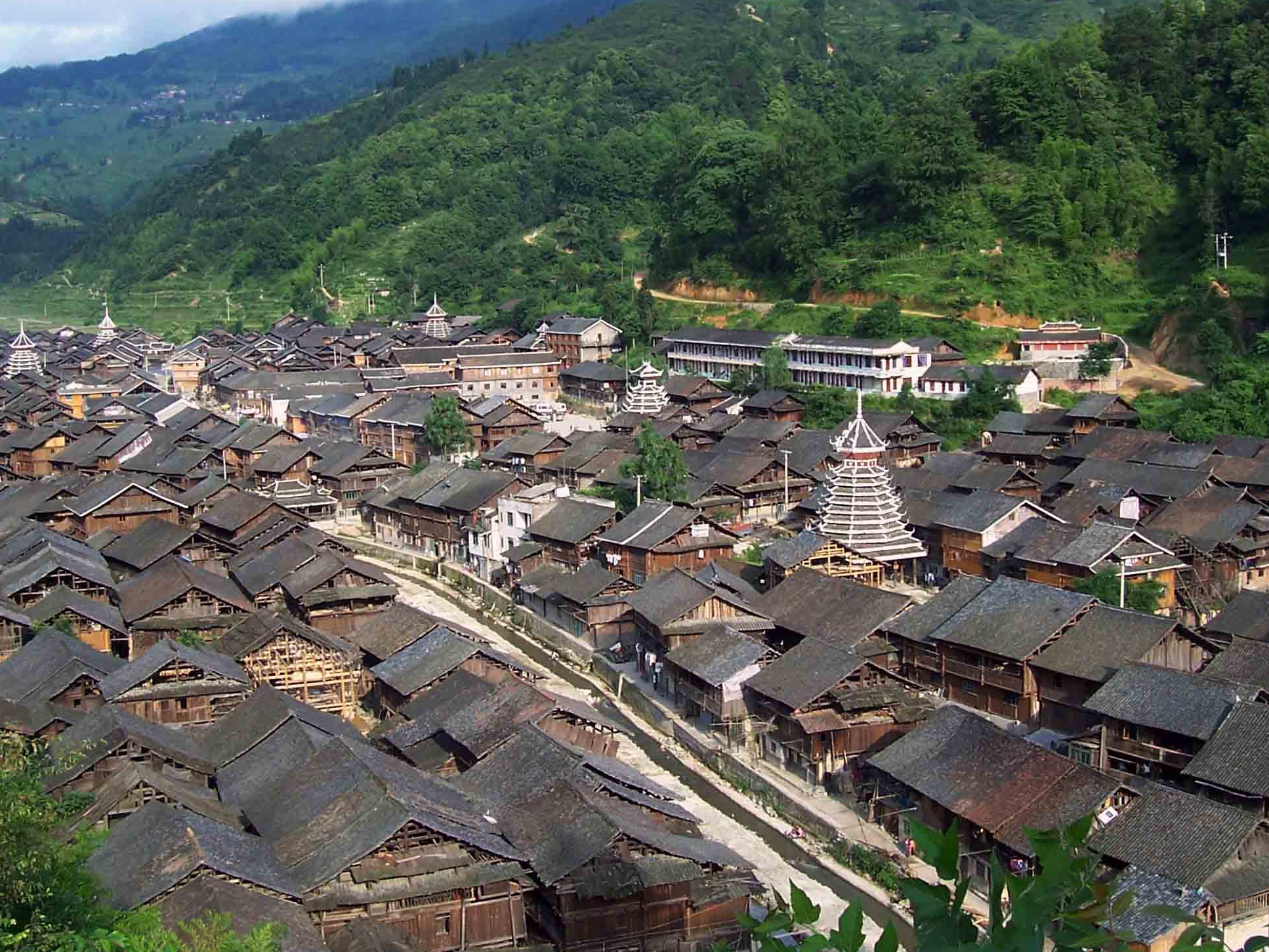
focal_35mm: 45
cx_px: 595
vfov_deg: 32.1
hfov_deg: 42.1
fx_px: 1650
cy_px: 362
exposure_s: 1/125
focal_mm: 5.6
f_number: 5.6
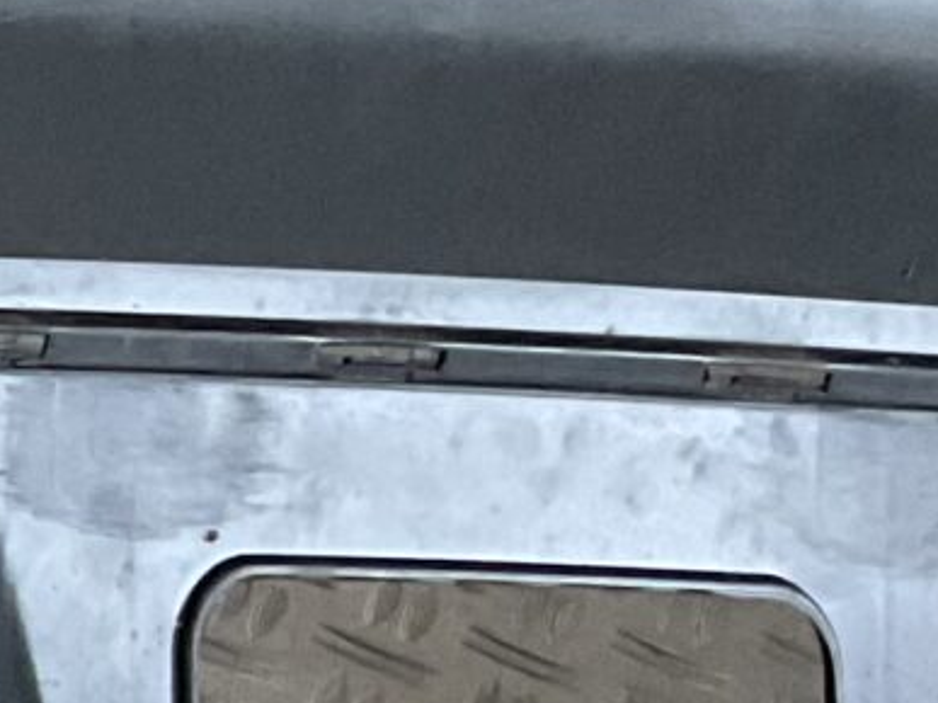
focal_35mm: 192
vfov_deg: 7.7
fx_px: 5201
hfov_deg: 8.2
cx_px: -2155
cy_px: 664
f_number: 1.8
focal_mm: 3
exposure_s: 1/50
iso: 100
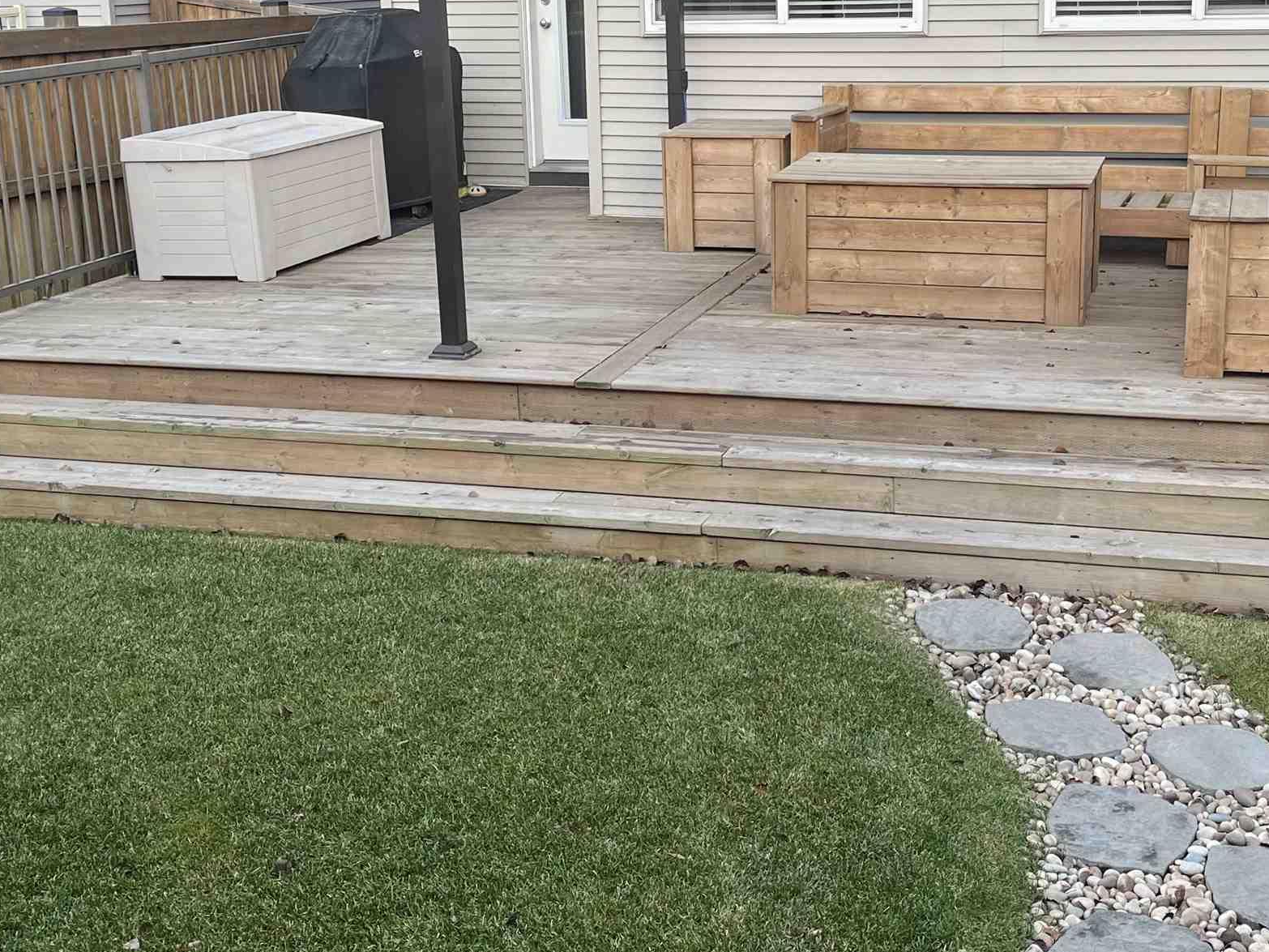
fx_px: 1870
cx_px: 720
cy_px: 381
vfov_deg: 28.5
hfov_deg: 37.4
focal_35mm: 51
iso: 64
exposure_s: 1/121
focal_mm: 5.1
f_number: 1.6
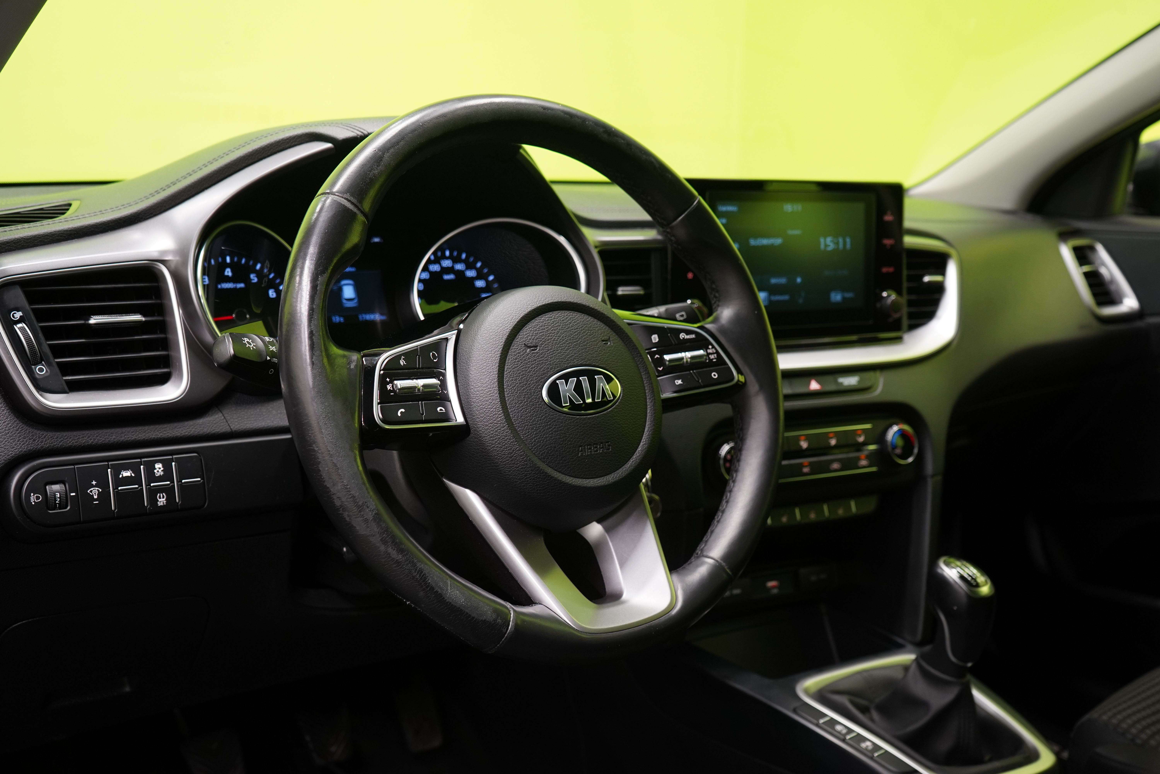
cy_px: 387
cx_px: 580
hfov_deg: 54.4
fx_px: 1128
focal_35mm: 35
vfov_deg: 37.9
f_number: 5.6
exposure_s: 1/20
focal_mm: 35
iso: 1250
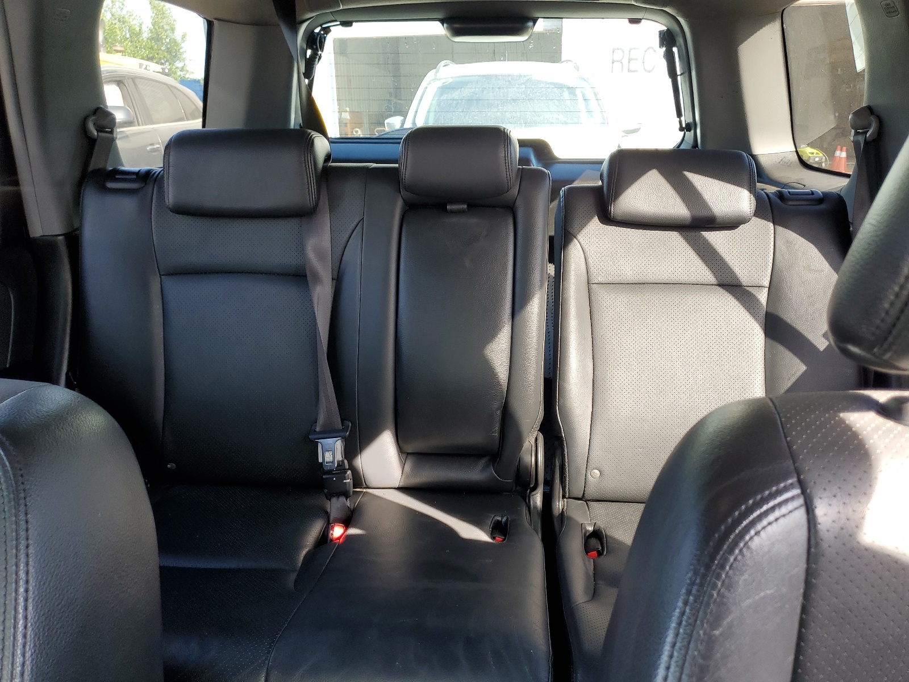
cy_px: 341
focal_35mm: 26
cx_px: 454
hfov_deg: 67.3
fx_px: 683
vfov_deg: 53.1
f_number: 1.5
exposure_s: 1/120
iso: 54
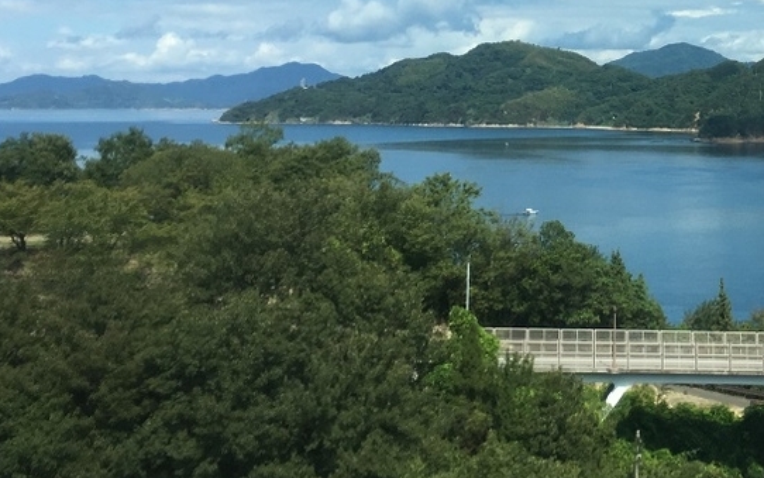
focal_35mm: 68
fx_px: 1416
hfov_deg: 28.4
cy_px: -85
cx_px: 753
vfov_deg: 18.2
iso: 25
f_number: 2.2
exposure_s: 1/1538
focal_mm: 4.15
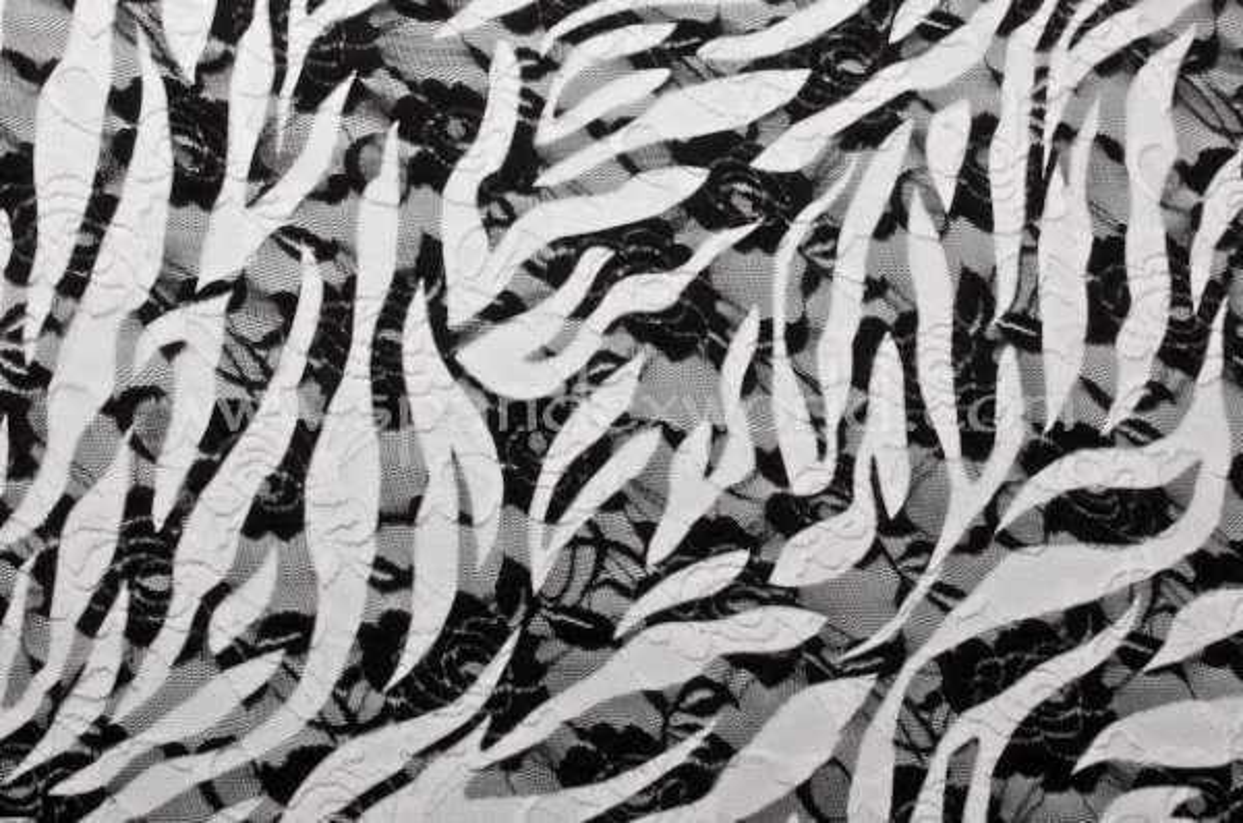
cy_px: 412
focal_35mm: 60
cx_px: 622
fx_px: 2067
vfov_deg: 22.5
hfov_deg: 33.5
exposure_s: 1/800
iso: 400
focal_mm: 40
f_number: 10
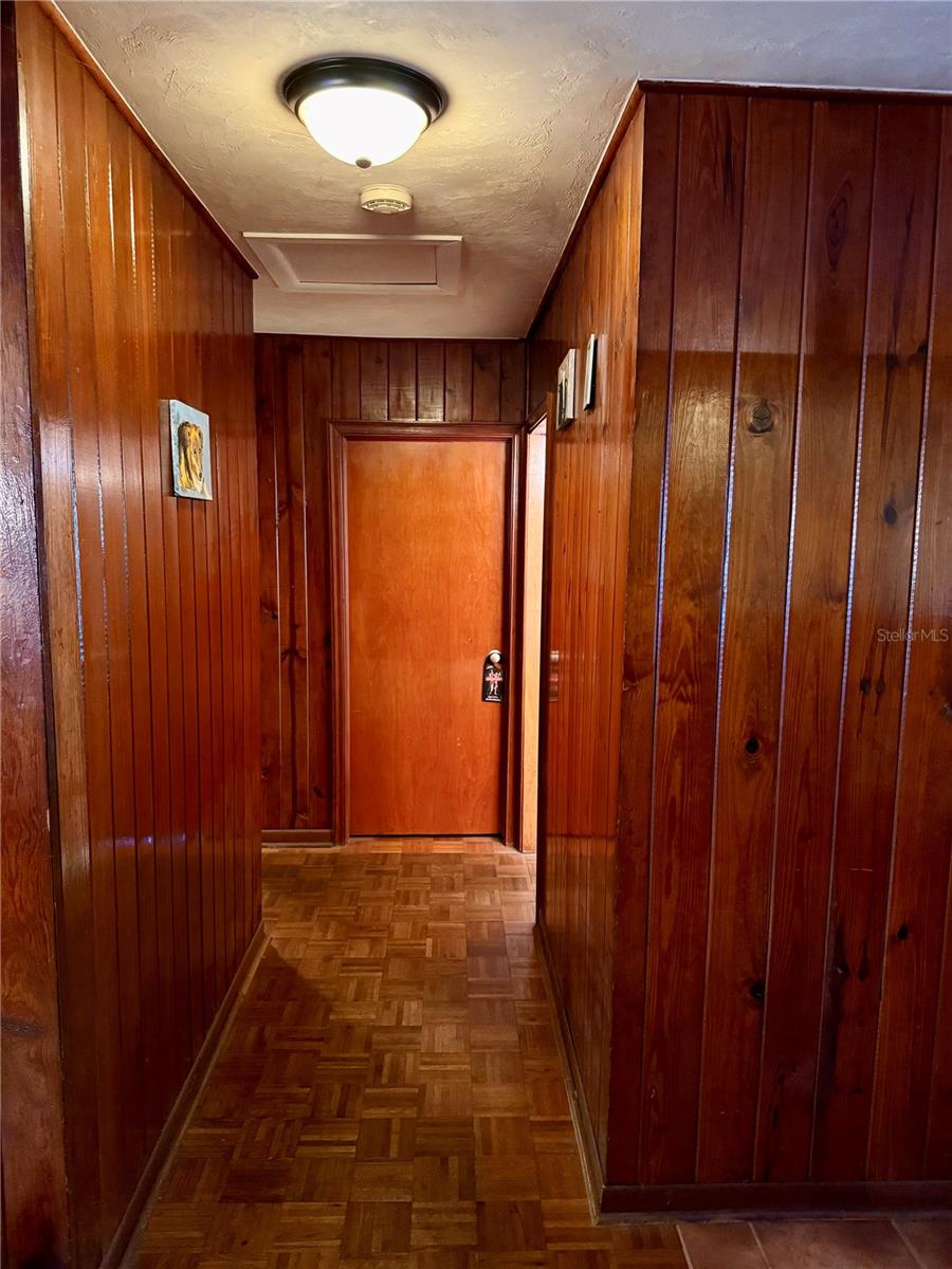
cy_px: 634
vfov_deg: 71.6
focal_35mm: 24
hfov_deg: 56.8
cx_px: 476
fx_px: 880
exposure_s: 1/30
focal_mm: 6.76
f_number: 1.78
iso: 1000
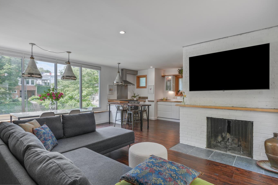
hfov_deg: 86.9
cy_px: 97
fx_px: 147
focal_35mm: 19
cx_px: 137
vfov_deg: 64.5
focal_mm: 18
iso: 200
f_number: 8
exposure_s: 1/25
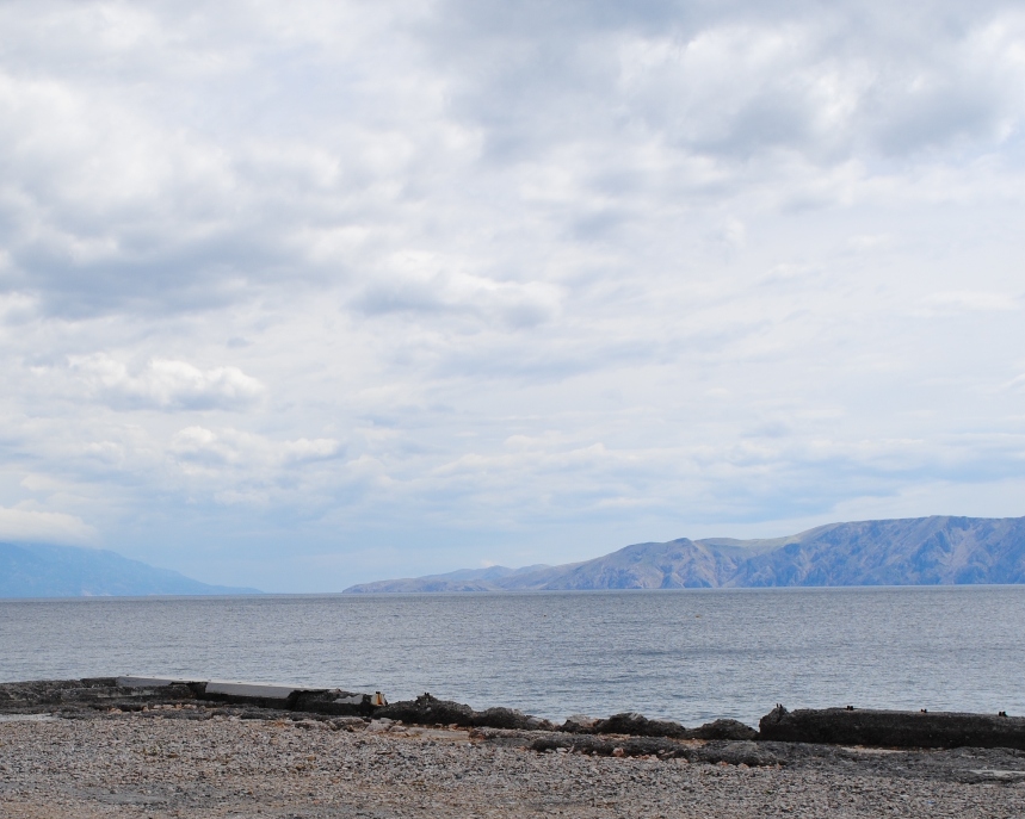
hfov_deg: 30.7
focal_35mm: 61
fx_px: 1850
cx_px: 325
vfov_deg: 24.8
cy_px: 580
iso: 100
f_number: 9
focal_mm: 24
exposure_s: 1/320
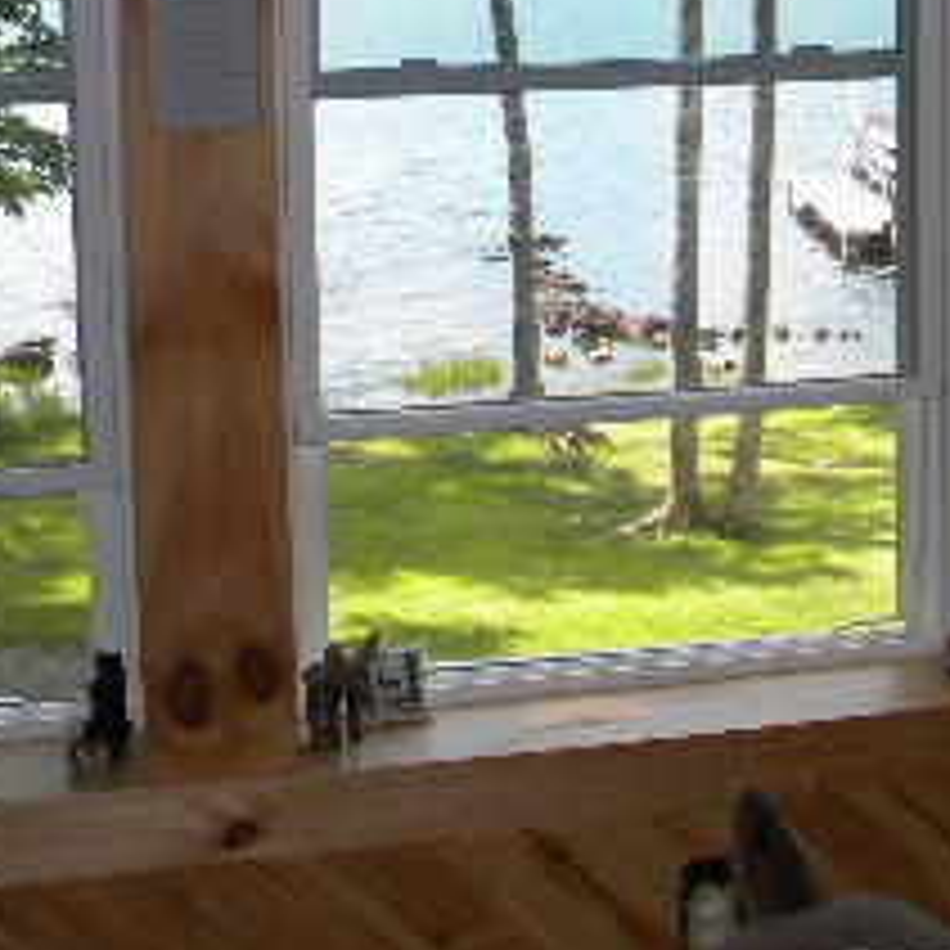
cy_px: -36
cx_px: 905
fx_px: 2329
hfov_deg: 22.3
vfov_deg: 22.1
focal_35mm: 75
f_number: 3.5
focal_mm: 5
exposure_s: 1/157
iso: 80
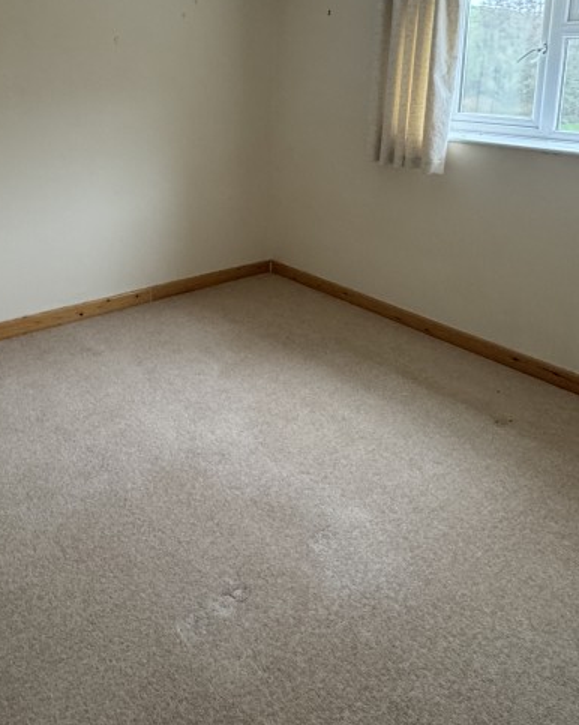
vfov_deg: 57.1
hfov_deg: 49.5
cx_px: 219
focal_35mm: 29
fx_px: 622
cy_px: 173
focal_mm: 2.22
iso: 400
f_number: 2.2
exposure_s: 1/60
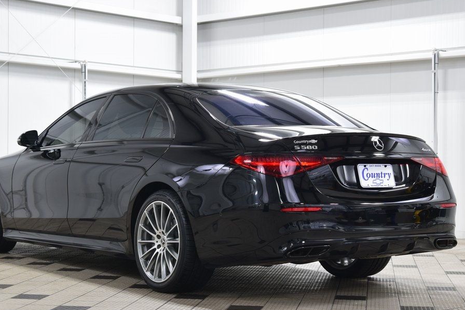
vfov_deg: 18.9
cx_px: 212
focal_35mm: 72
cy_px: 171
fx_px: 930
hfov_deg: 28.1
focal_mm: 42
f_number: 6.3
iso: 720
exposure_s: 1/15
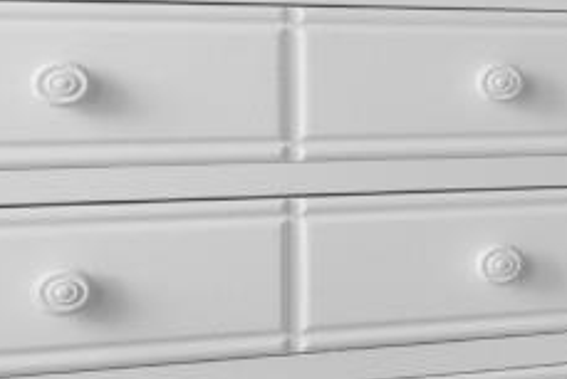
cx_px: 1639
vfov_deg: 12.9
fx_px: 1670
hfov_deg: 11.8
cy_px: 54
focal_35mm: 106
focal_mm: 10
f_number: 4.5
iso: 100
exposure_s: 1/40
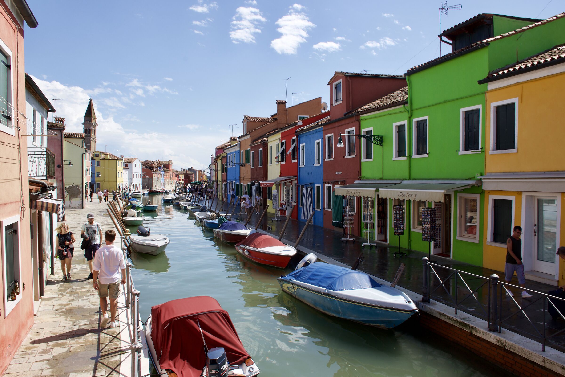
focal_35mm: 27
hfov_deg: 67.4
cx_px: 282
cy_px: 188
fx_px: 424
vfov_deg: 47.9
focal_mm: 18
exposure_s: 1/100
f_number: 14
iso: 100
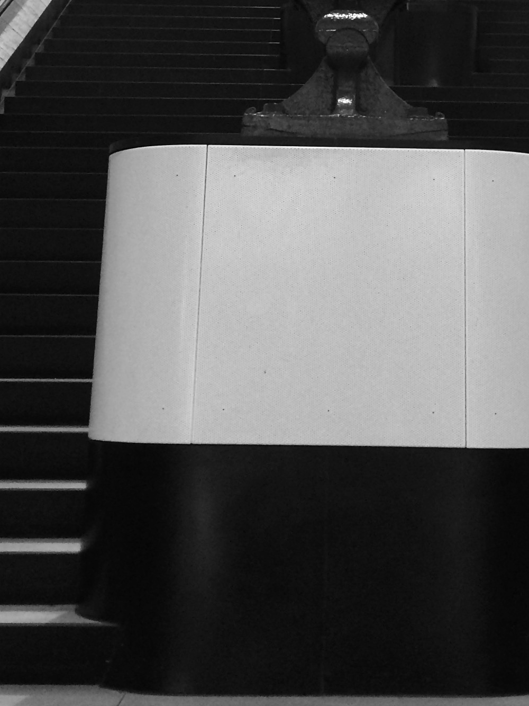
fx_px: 1446
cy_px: -112
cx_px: 377
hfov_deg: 20.6
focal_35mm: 71
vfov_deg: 25.0
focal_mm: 4.15
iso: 250
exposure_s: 1/20
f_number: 2.2
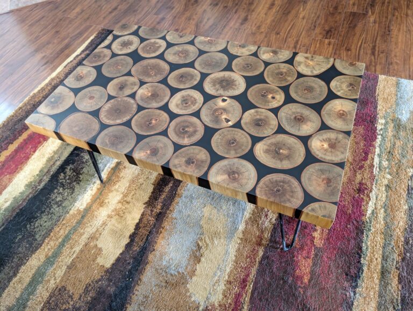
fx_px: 287
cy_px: 156
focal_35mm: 24
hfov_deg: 71.5
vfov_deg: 56.9
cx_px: 206
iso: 408
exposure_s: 1/24
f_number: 1.68
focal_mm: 6.9
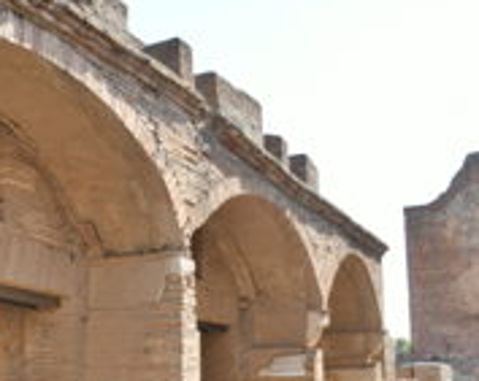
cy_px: 304
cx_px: 78
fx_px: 722
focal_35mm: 51
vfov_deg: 29.0
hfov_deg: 35.2
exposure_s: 1/200
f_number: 3.5
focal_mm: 16
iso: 100
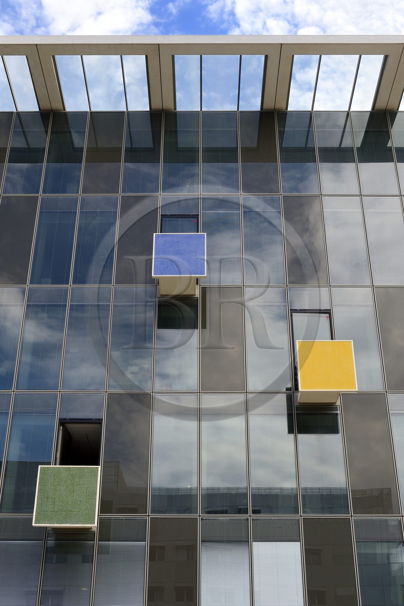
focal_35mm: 44
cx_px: 202
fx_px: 740
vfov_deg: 44.5
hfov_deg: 30.5
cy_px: 303
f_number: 8
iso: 200
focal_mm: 44
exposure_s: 1/320
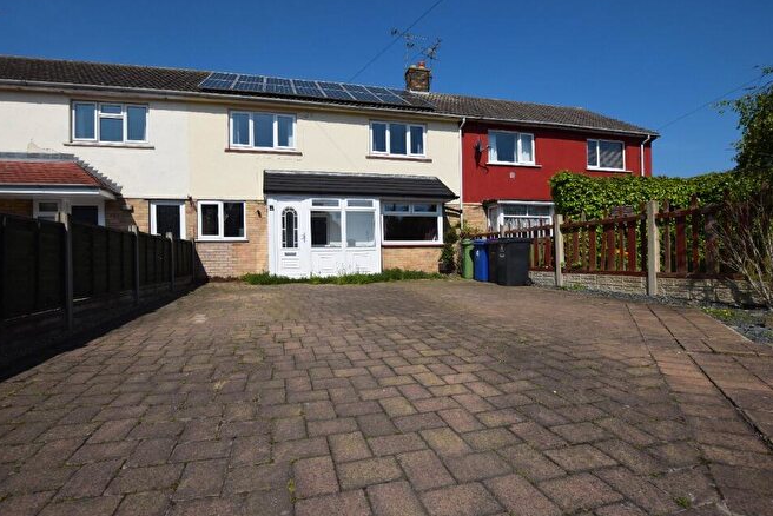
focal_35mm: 16
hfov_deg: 96.6
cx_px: 363
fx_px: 344
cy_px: 263
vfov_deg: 73.8
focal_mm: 10
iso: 200
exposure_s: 1/500
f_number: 11
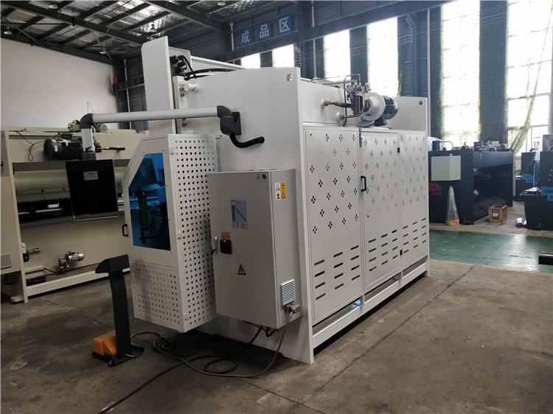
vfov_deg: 46.8
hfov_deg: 60.0
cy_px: 207
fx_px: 479
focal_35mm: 30
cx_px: 276
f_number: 1.8
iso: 89
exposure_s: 1/100
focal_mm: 3.95
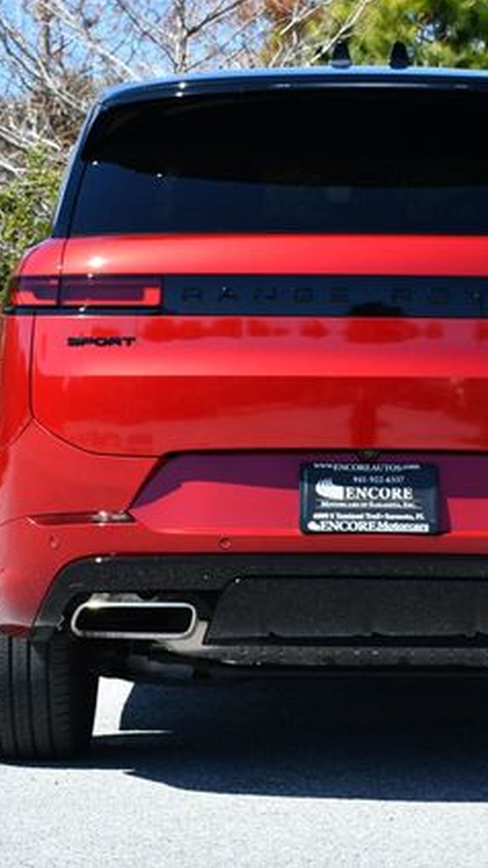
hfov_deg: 9.5
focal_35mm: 127
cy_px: 431
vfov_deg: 16.9
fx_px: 2921
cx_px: 349
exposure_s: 1/250
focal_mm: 40
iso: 140
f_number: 8
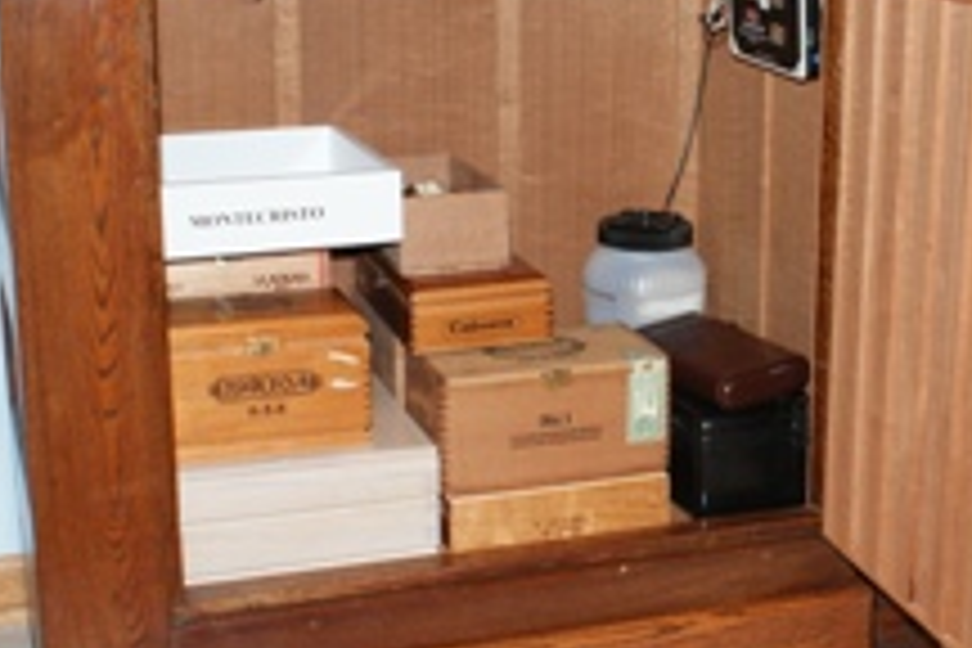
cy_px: 284
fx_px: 1728
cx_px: 724
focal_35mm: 64
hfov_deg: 30.9
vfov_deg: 21.2
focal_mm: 22
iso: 400
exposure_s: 1/60
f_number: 5.6
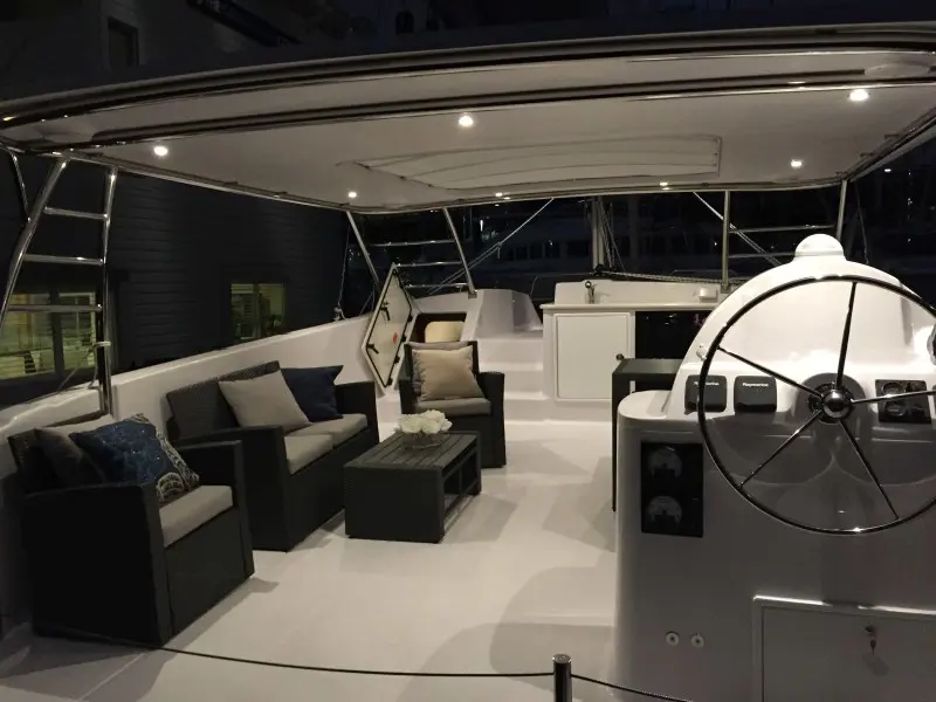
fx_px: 784
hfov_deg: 61.7
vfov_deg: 48.2
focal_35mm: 29
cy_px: 351
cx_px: 468
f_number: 2.2
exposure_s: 1/15
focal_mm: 4.15
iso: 320
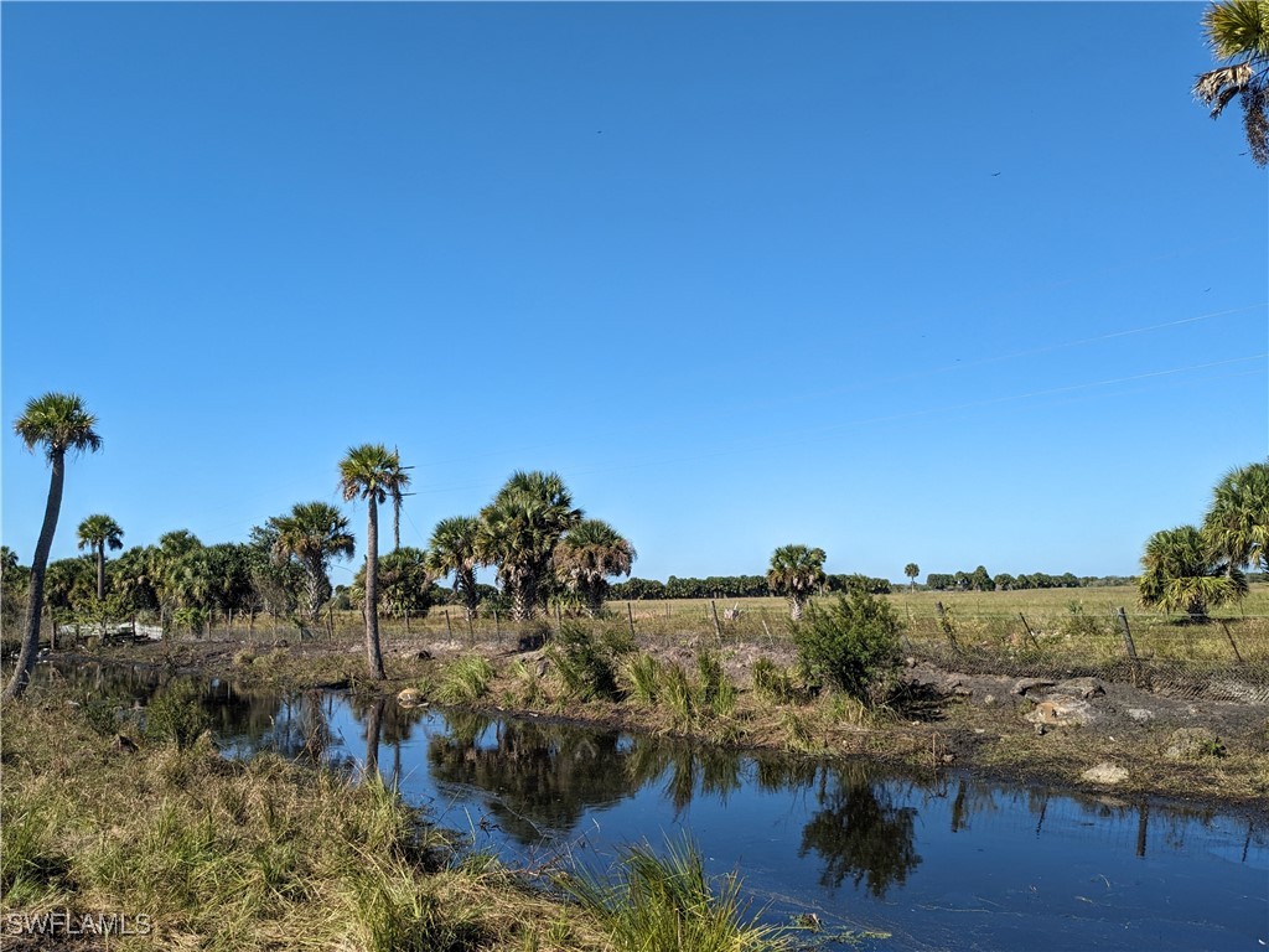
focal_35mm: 27
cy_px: 476
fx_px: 990
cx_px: 634
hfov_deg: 65.3
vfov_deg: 51.4
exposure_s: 1/2597
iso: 62
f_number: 1.73
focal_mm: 4.38
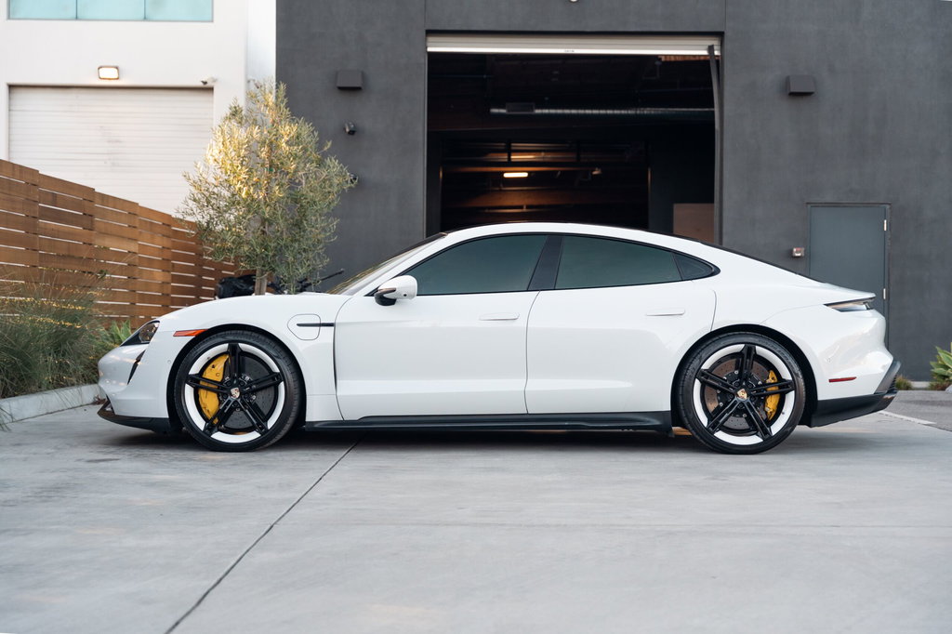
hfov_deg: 38.0
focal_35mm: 52
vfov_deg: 25.8
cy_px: 317
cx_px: 476
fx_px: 1383
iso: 250
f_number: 2.8
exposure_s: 1/200
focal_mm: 52.3
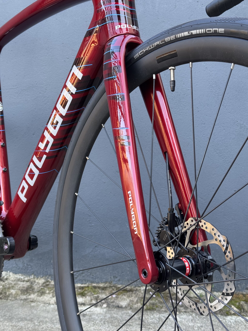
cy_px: 166
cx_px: 124
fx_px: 459
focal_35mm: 48
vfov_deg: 39.7
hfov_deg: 30.3
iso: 80
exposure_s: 1/121
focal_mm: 6.76
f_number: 1.78
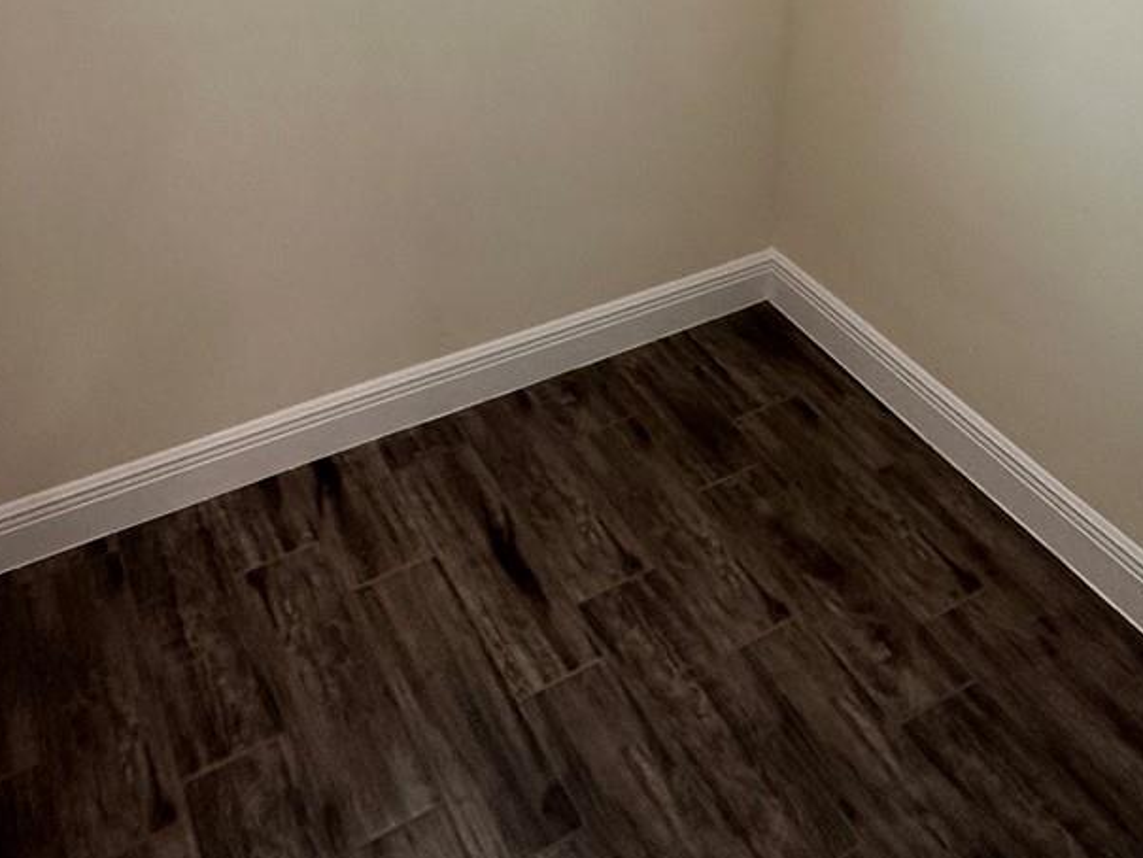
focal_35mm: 37
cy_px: -142
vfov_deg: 32.7
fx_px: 1222
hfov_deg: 49.9
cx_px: 470
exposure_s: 1/120
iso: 125
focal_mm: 2.22
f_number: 2.2
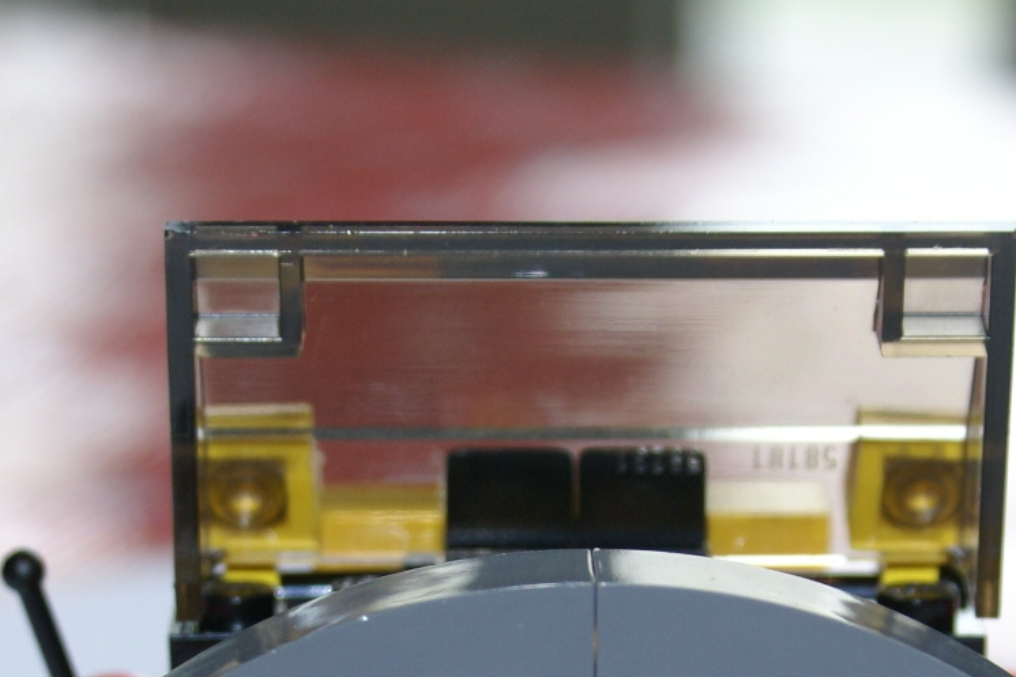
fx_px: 5445
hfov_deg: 10.7
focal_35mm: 193
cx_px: 636
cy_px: 823
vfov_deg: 7.1
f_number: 5.6
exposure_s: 1/125
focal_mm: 50
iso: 400
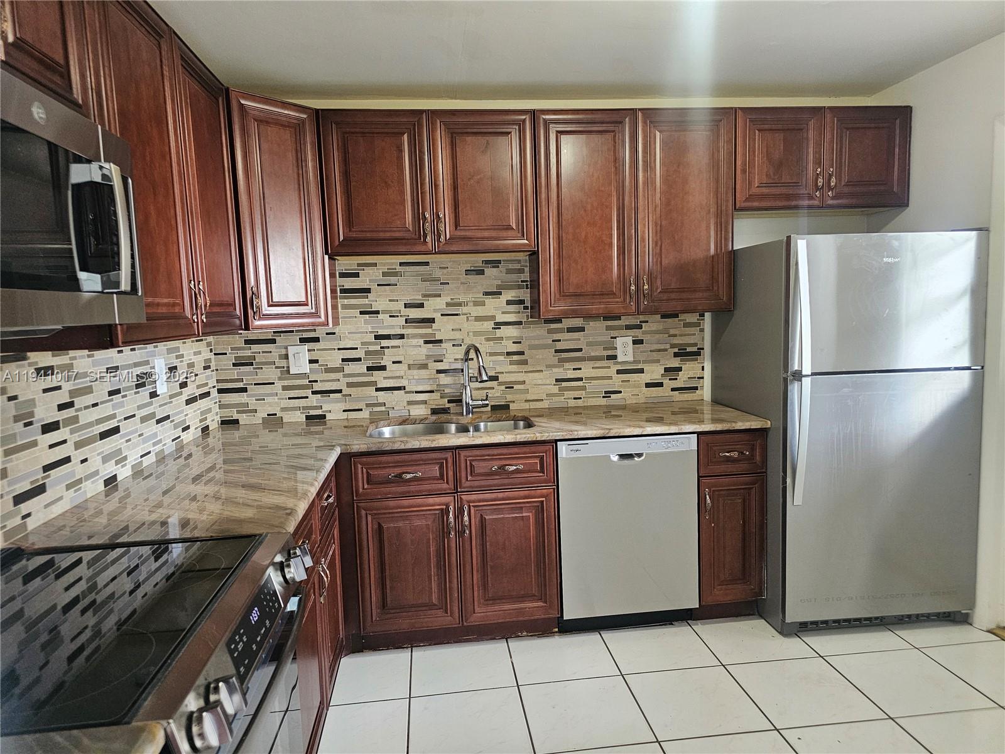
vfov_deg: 58.9
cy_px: 377
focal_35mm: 23
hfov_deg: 73.9
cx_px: 502
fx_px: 668
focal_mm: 6.3
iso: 800
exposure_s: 1/120
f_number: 1.7
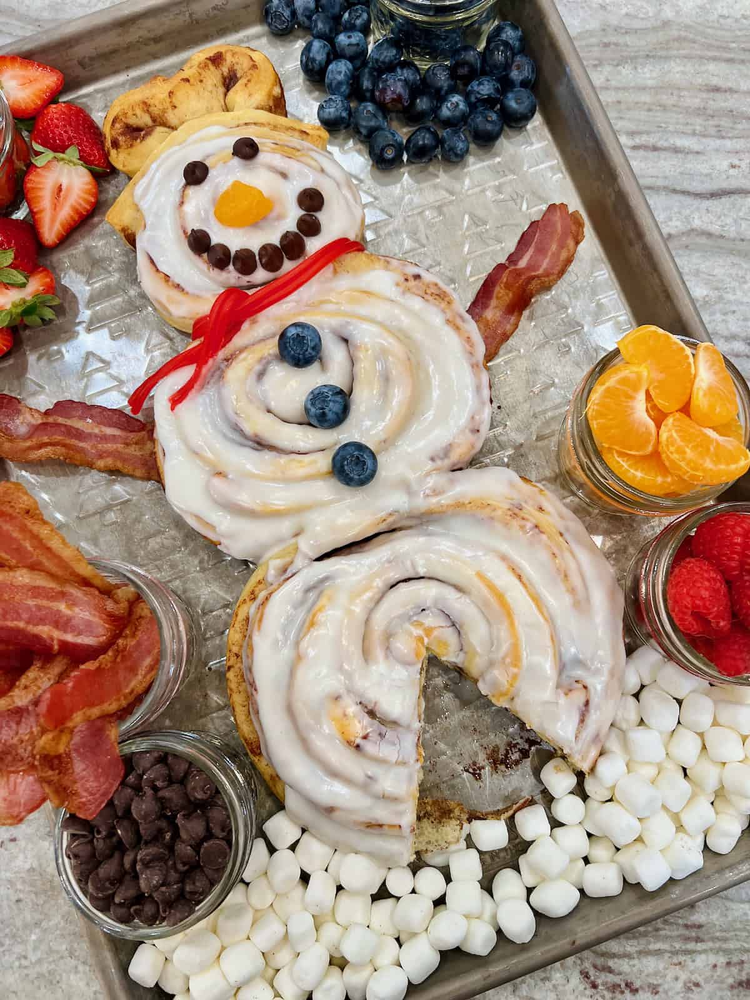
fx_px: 751
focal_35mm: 26
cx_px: 375
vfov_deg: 67.3
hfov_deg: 53.1
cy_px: 500
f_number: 1.5
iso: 100
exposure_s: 1/120
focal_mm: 5.7
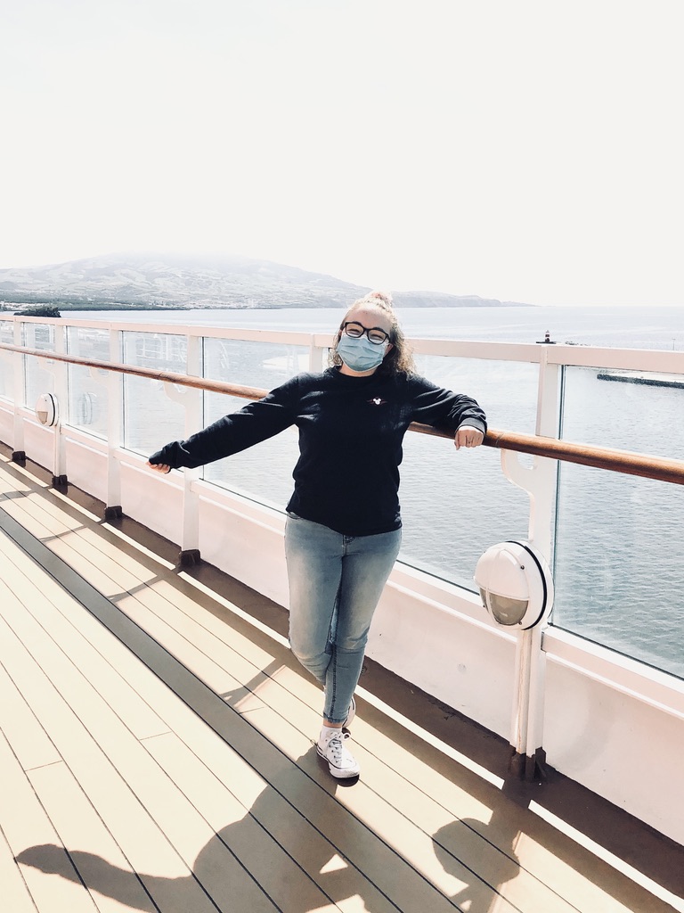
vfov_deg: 63.4
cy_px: 456
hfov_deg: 49.7
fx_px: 738
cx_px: 342
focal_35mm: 28
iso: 20
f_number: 1.8
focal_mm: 3.99
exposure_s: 1/3247
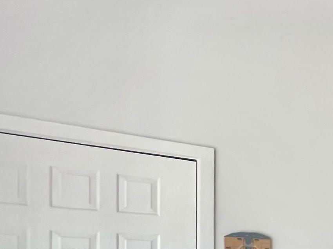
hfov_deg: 22.7
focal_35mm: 47
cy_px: 254
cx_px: 595
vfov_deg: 28.7
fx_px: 452
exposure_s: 1/120
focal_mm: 1.57
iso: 125
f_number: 1.8
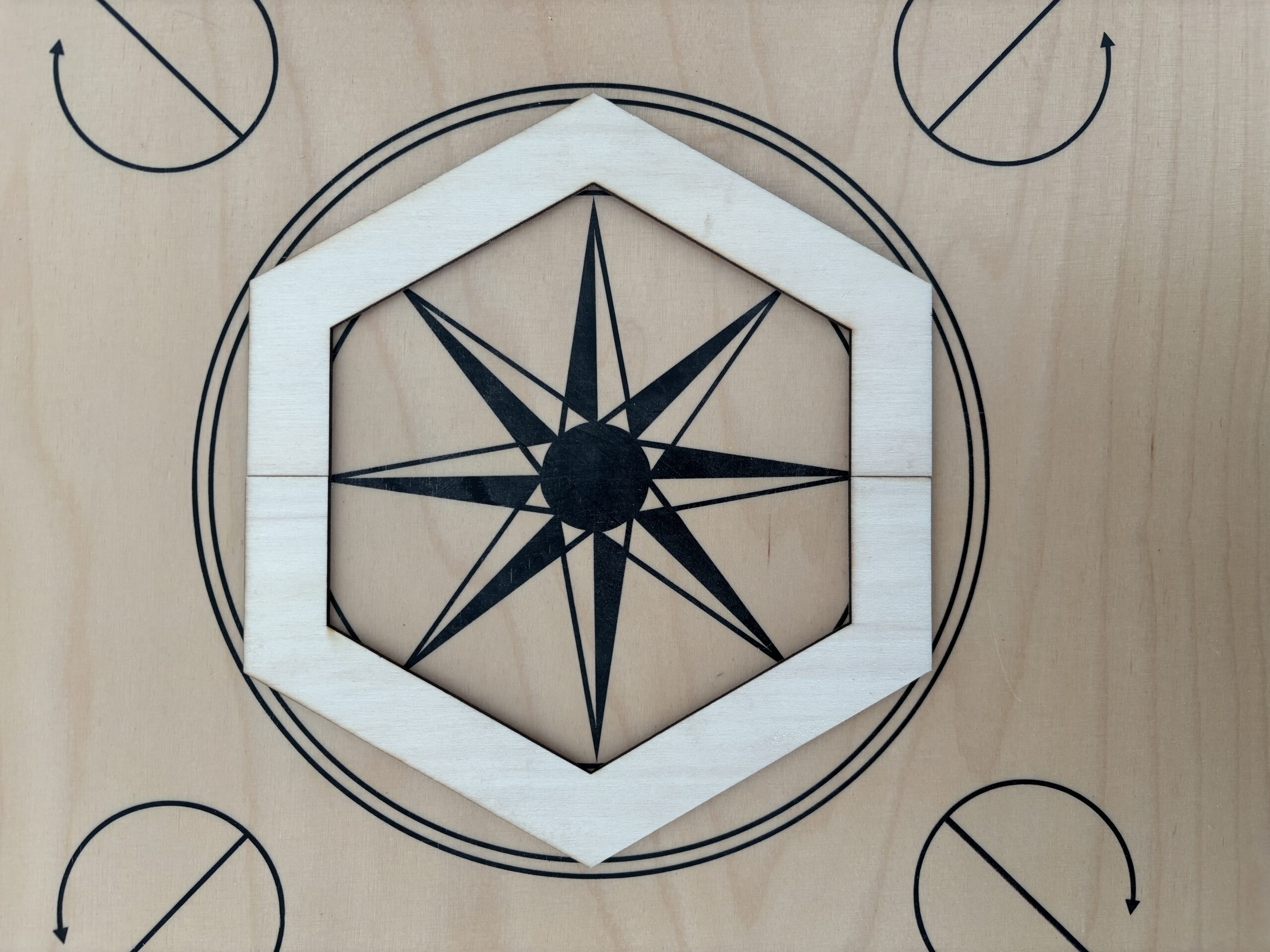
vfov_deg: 53.1
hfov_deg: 67.3
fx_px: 954
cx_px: 635
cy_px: 476
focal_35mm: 26
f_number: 1.6
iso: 100
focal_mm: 5.96
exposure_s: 1/121
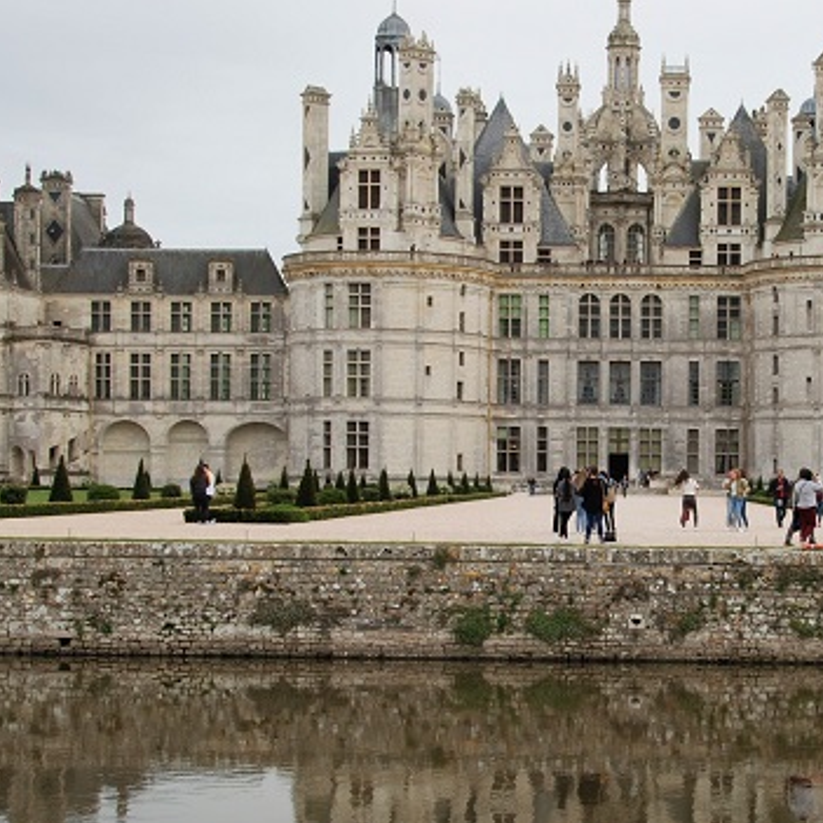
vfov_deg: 26.9
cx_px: 628
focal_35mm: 64
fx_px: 1722
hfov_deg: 26.5
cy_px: 472
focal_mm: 22
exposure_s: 1/160
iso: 100
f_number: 6.3
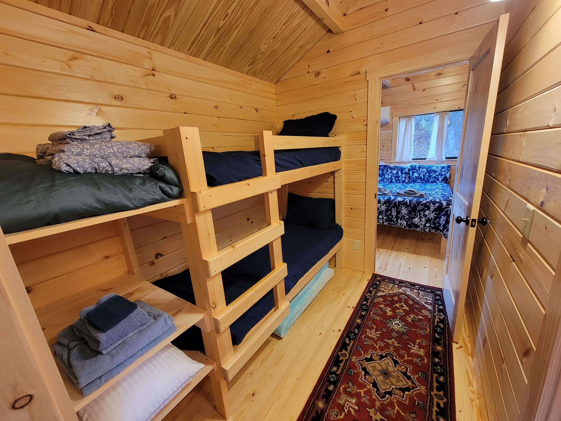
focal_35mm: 13
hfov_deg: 106.2
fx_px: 211
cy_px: 210
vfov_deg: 89.9
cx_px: 280
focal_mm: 2.2
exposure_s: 1/40
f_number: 2.2
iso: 320
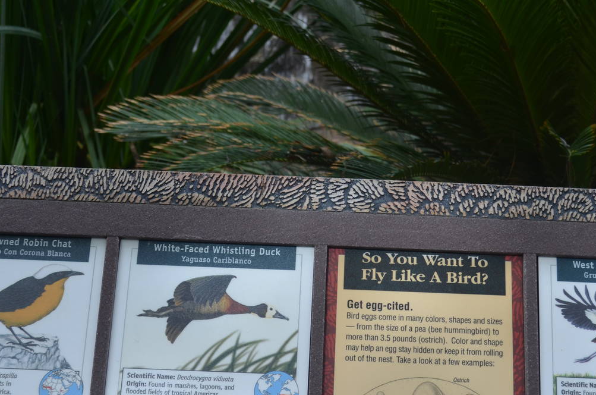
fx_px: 1107
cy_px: 296
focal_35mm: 67
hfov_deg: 30.1
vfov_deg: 20.1
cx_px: 328
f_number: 5.6
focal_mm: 28
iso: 250
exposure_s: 1/125
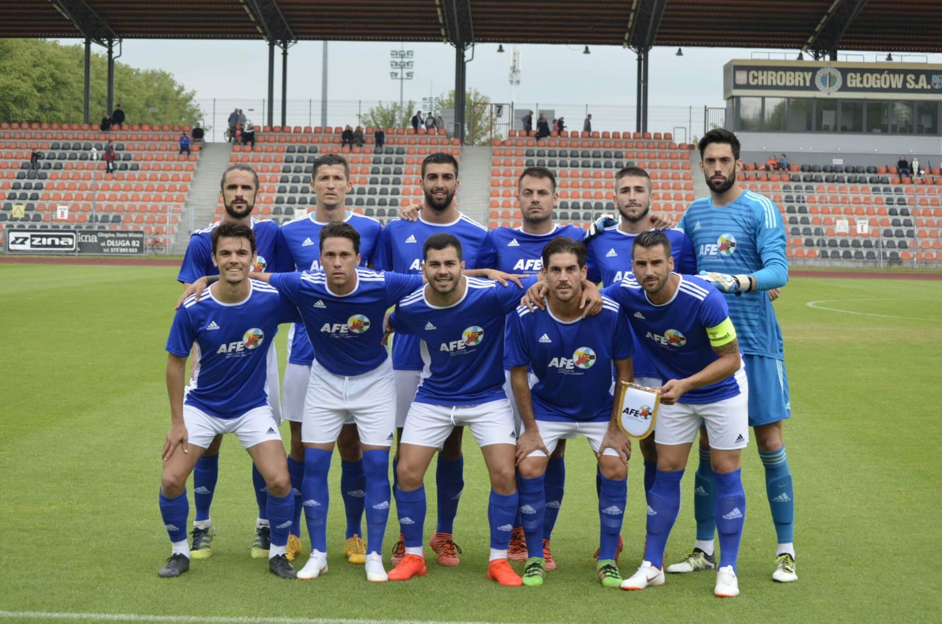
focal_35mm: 82
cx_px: 471
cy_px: 312
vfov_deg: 16.5
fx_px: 2154
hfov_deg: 24.7
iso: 200
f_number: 5.6
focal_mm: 55
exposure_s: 1/160
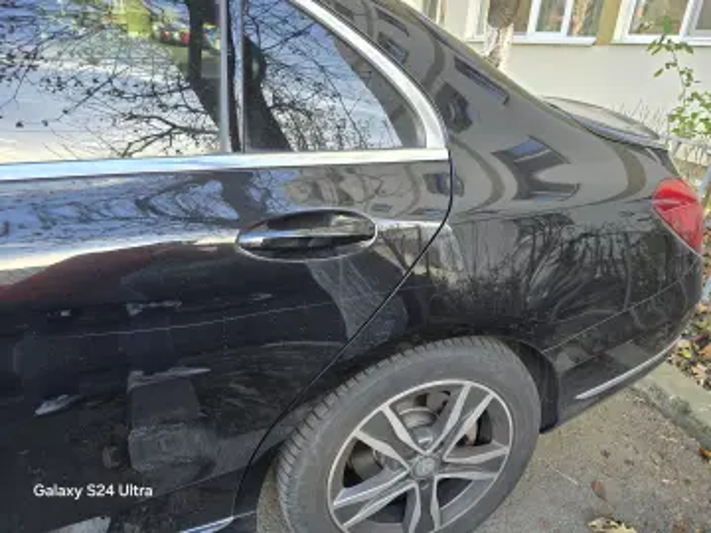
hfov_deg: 73.9
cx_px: 356
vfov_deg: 58.9
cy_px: 266
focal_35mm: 23
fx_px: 472
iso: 100
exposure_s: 1/180
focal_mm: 6.3
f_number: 1.7
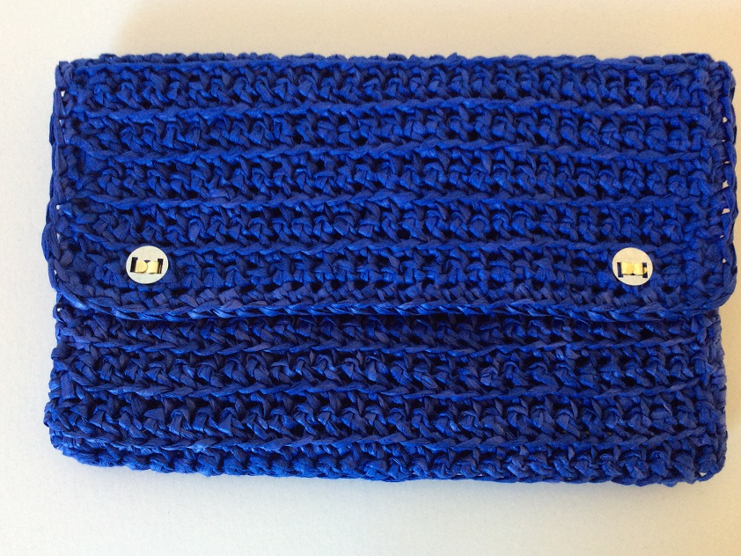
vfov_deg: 43.0
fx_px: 707
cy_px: 275
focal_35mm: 33
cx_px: 370
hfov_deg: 55.3
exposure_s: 1/25
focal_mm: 3.3
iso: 100
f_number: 2.4
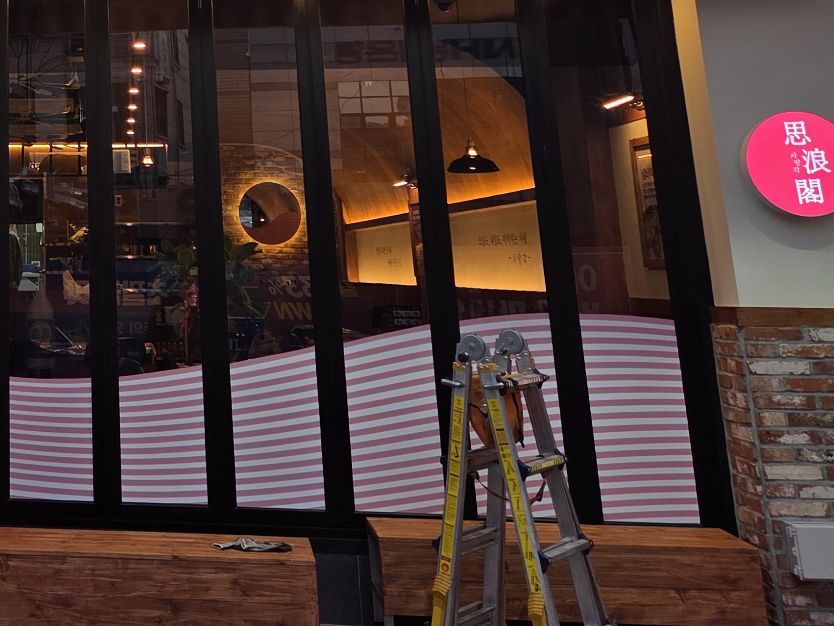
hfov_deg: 32.4
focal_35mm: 54
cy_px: -84
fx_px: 1301
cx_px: -23
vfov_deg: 24.9
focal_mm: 5.4
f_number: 1.8
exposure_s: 1/120
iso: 32
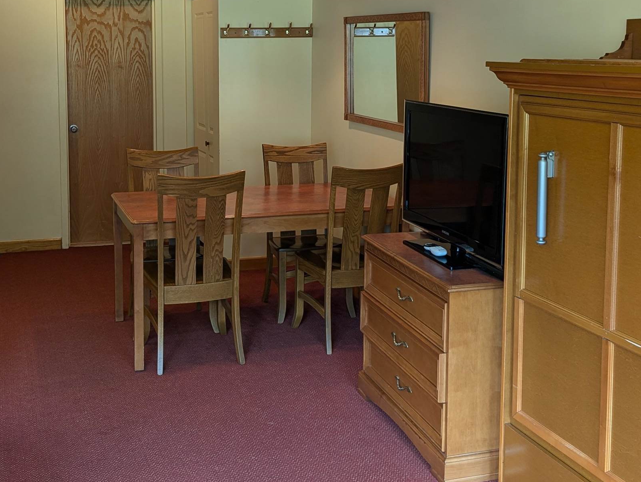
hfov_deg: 41.2
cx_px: 324
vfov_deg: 31.3
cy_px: 149
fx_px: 853
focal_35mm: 46
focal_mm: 6.81
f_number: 1.85
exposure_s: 1/24
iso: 45
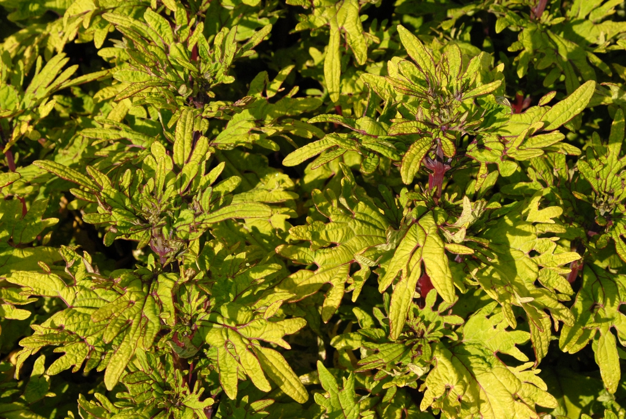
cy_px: 210
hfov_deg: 27.0
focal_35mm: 75
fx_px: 1305
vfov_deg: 18.2
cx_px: 313
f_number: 11
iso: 400
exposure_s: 1/500
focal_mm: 50
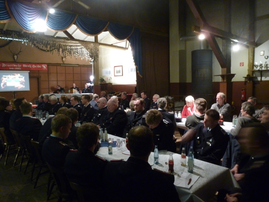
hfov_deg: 69.4
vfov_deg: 54.9
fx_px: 194
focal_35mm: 25
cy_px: 101
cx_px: 134
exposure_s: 1/4
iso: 400
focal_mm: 4.5
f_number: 3.1
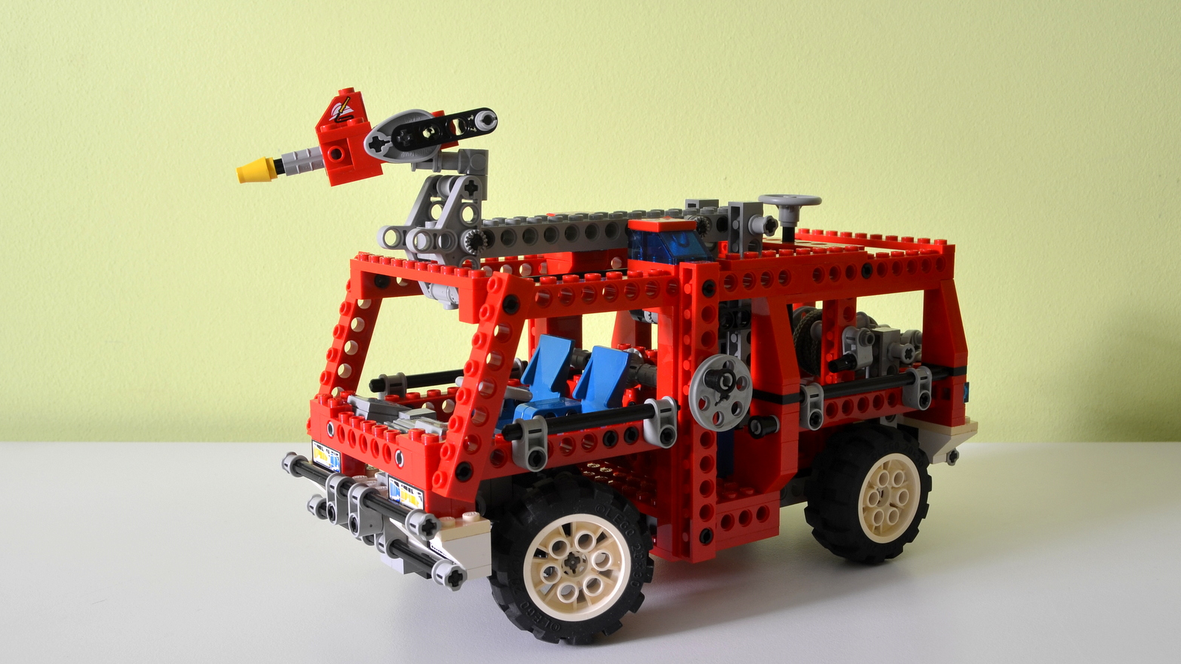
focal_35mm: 35
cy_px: 357
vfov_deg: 33.7
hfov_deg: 56.6
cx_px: 594
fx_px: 1096
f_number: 10
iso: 125
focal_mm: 22
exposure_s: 1.3
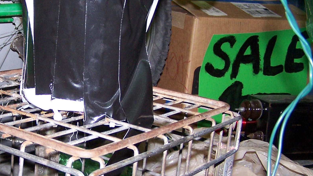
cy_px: 95
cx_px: 77
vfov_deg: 17.7
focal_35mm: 68
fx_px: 564
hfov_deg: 30.5
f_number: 2.8
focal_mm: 6.3
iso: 140
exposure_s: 1/60
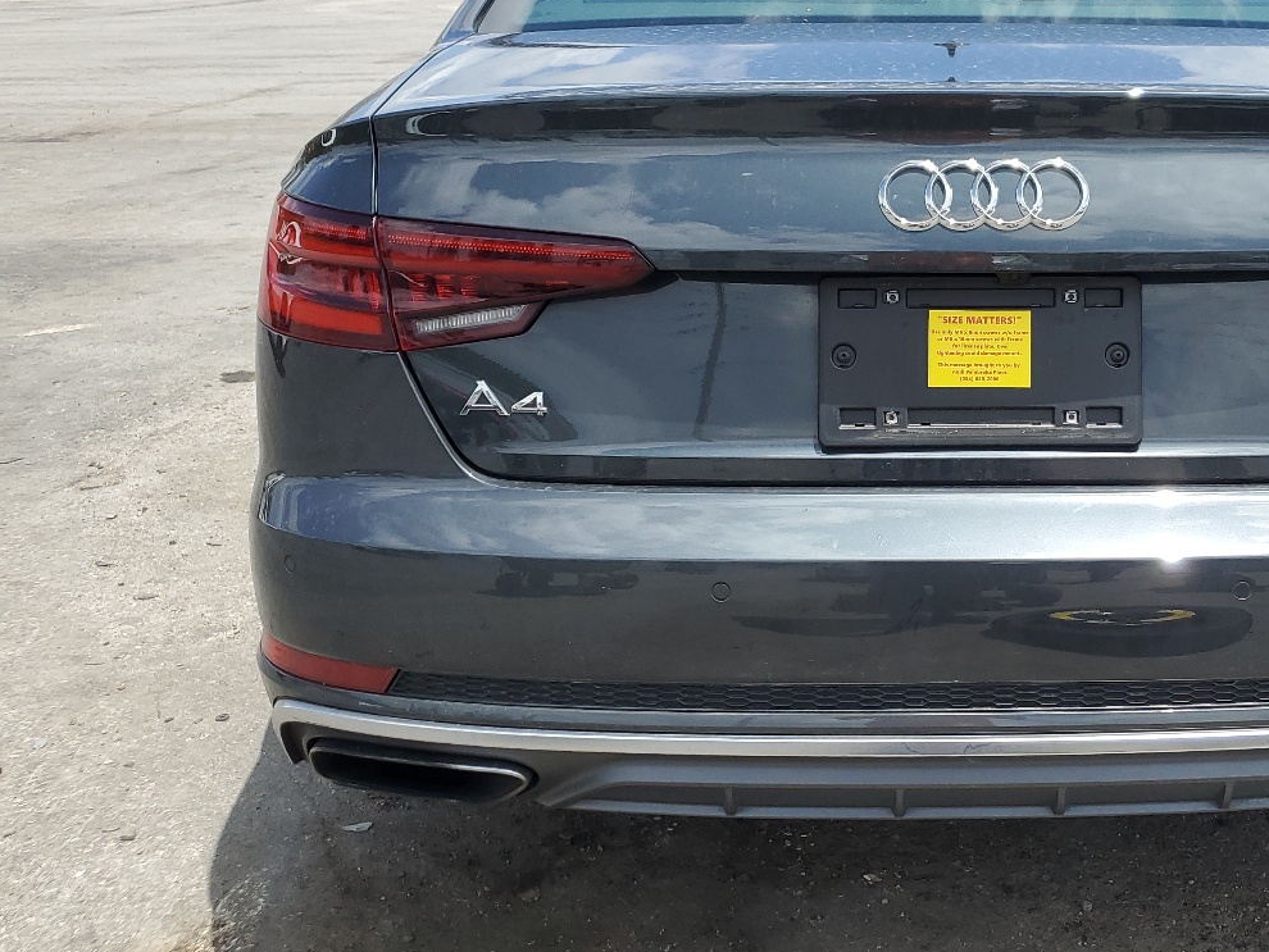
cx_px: 963
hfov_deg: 43.3
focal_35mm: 42
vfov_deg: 34.2
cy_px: 375
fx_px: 1540
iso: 50
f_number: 1.5
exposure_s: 1/2500
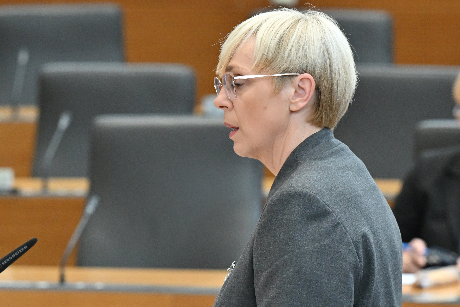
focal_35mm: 401
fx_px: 5123
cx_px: 430
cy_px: 218
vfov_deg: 3.4
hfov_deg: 5.1
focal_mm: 175
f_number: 4.5
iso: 2500
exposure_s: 1/250
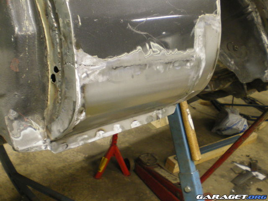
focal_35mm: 38
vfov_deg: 37.7
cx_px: 134
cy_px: 100
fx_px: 294
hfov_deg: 49.0
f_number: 3.1
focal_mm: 6.3
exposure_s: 1/30
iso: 320
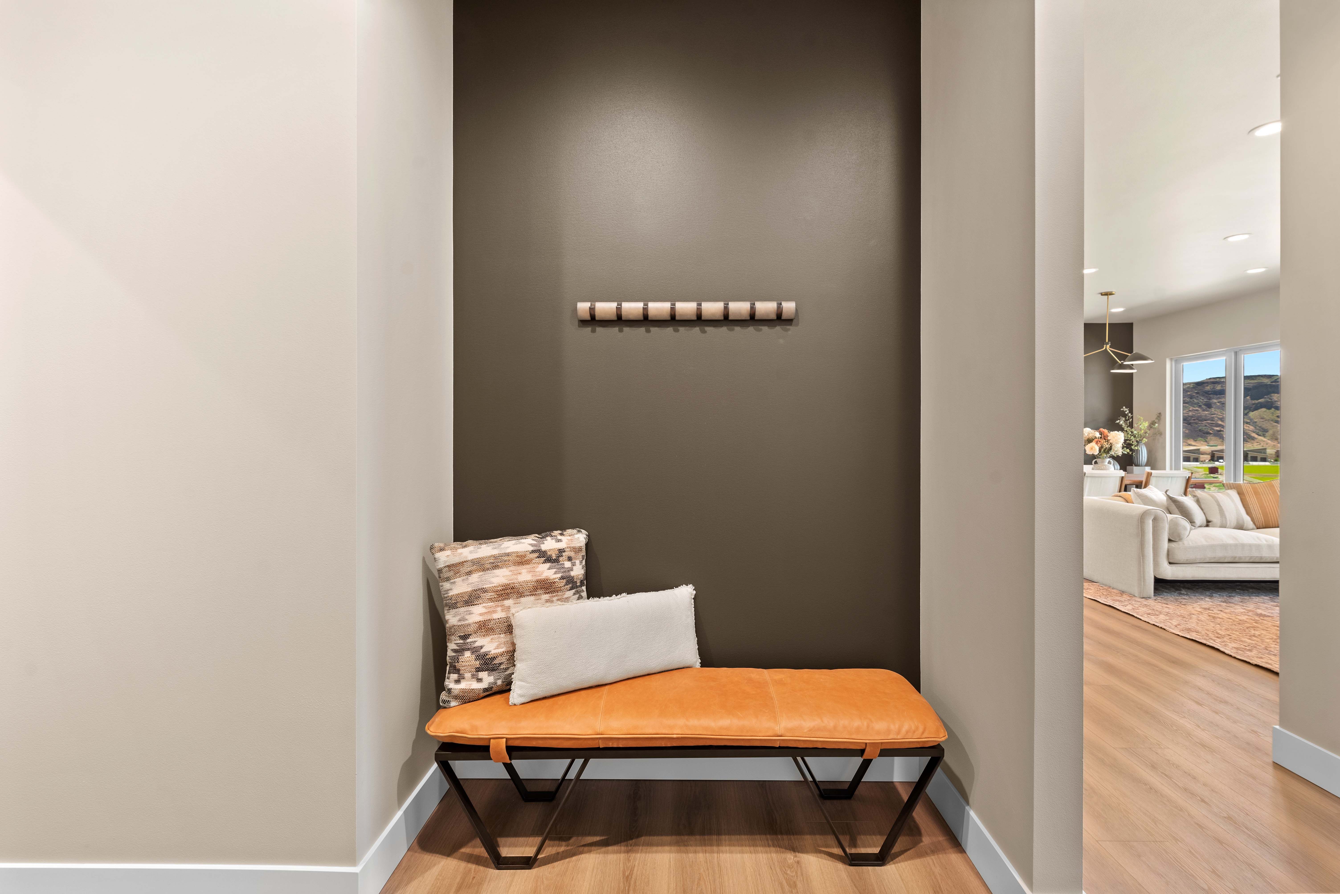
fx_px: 559
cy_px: 447
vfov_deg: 77.4
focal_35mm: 15
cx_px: 670
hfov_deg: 100.4
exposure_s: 1/1.25
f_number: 8
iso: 200
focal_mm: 15
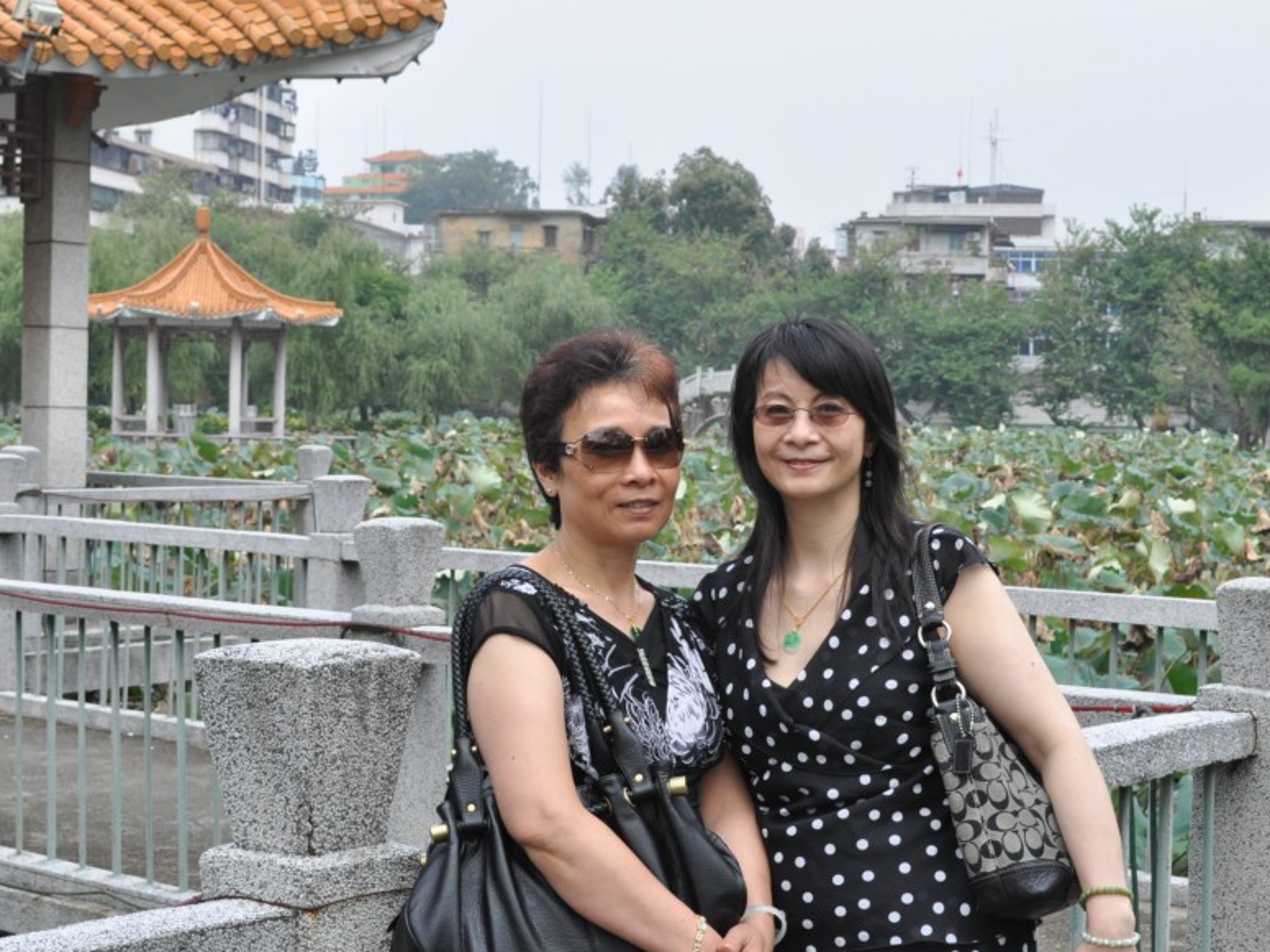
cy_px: 483
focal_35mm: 67
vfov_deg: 22.0
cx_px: 641
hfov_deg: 29.1
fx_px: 2444
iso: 200
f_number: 10
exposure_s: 1/125
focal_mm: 35
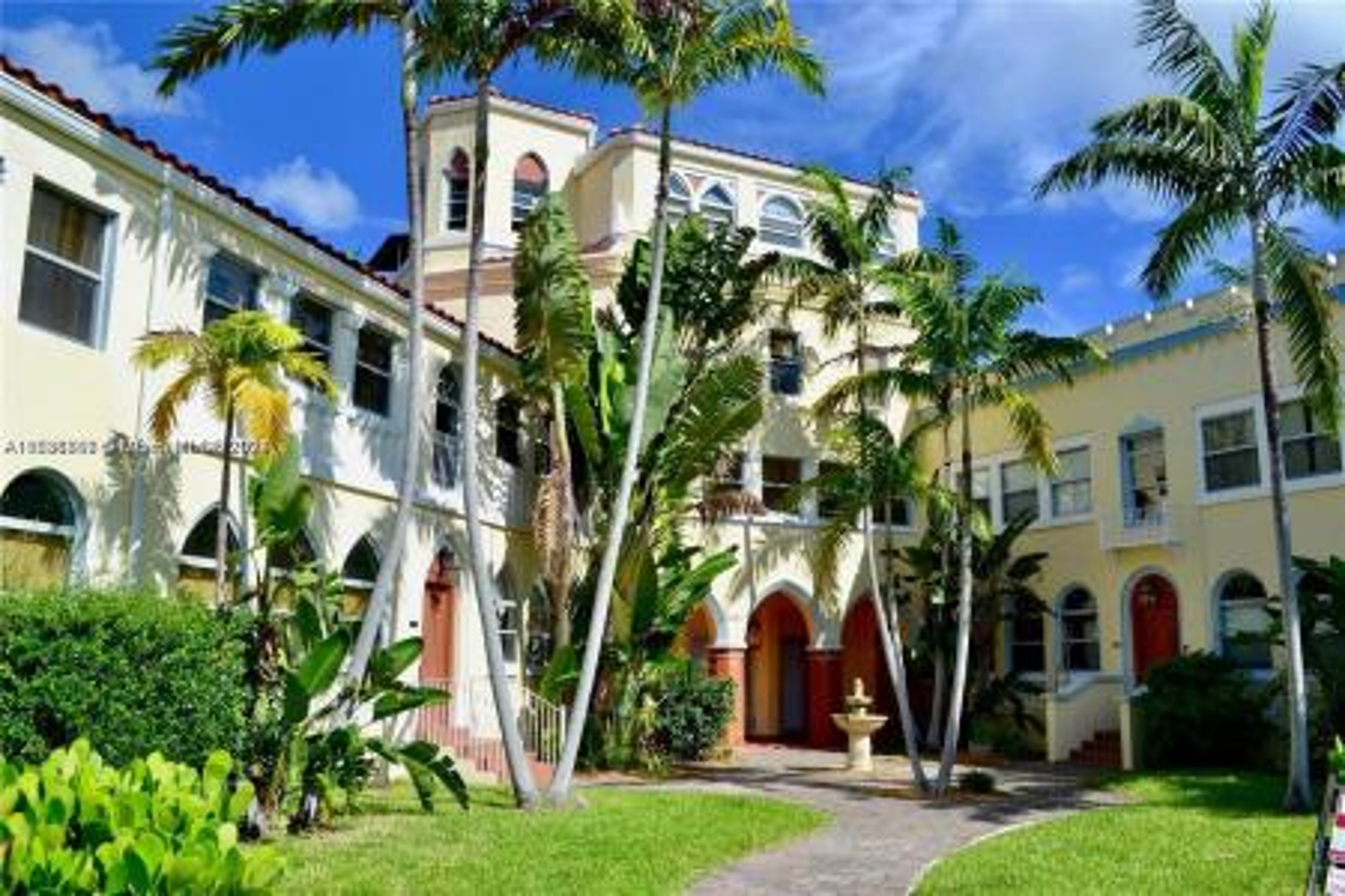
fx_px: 1233
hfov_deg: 57.2
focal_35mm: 33
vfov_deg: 40.0
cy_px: 448
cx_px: 672
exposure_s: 1/250
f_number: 8
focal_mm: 22
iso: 100
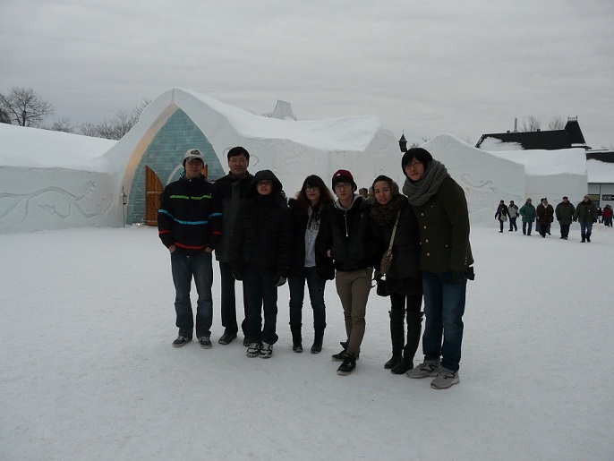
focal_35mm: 28
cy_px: 230
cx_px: 307
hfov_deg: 63.4
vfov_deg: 49.8
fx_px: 497
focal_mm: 4.6
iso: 160
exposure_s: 1/125
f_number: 2.8
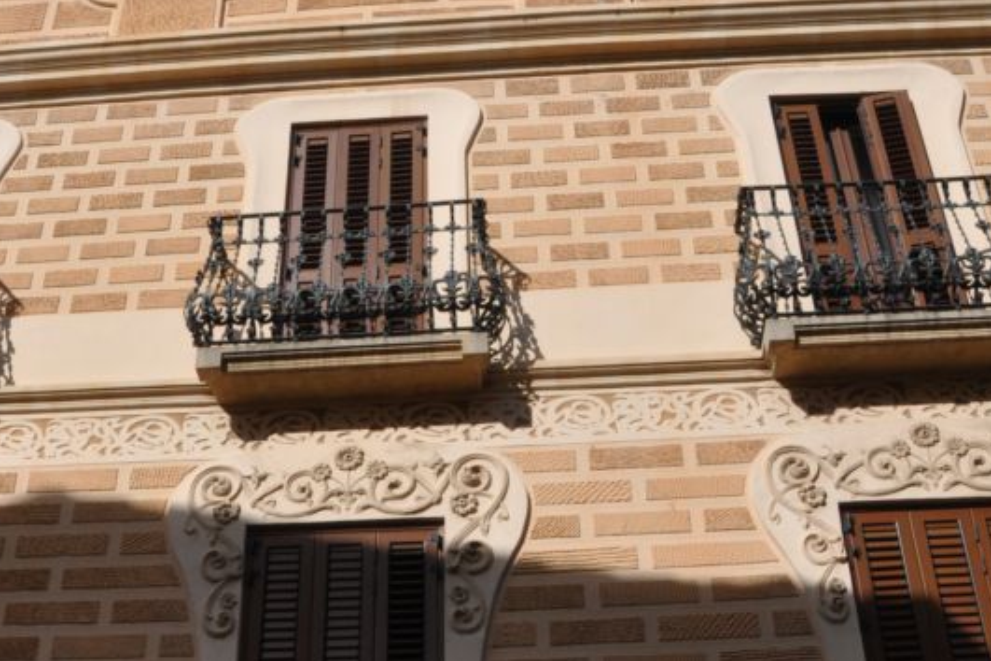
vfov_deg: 26.0
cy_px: 351
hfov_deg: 38.1
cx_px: 418
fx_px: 1431
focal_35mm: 52
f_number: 13
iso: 500
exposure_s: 1/640
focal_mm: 18
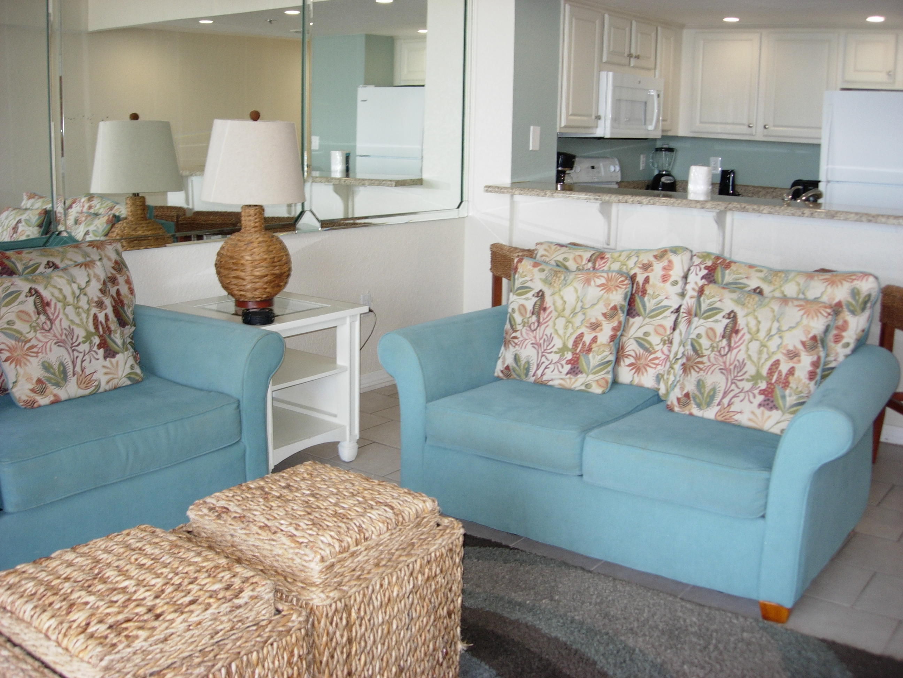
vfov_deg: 37.7
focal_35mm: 38
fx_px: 991
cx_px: 452
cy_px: 339
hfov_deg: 49.0
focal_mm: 7.8
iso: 79
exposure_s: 1/35.9
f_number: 2.8
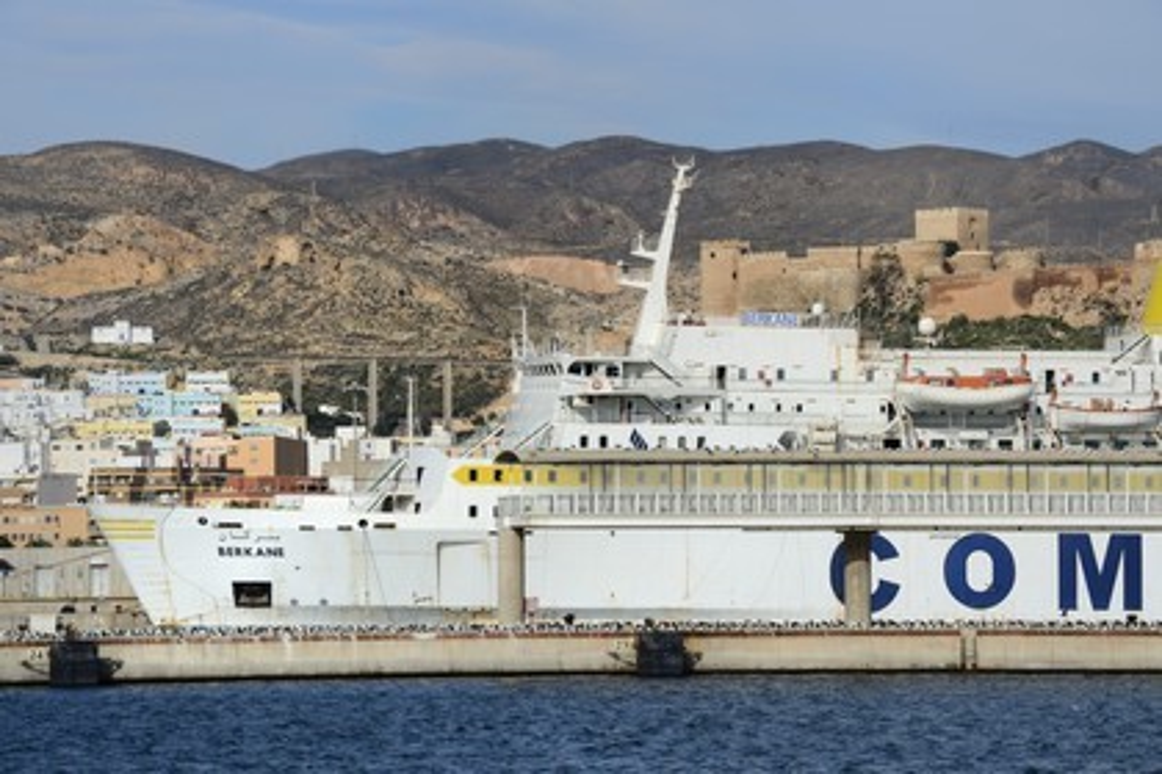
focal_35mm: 150
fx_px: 4841
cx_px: 581
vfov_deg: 9.1
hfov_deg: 13.7
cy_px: 387
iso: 400
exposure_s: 1/640
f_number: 16
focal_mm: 150
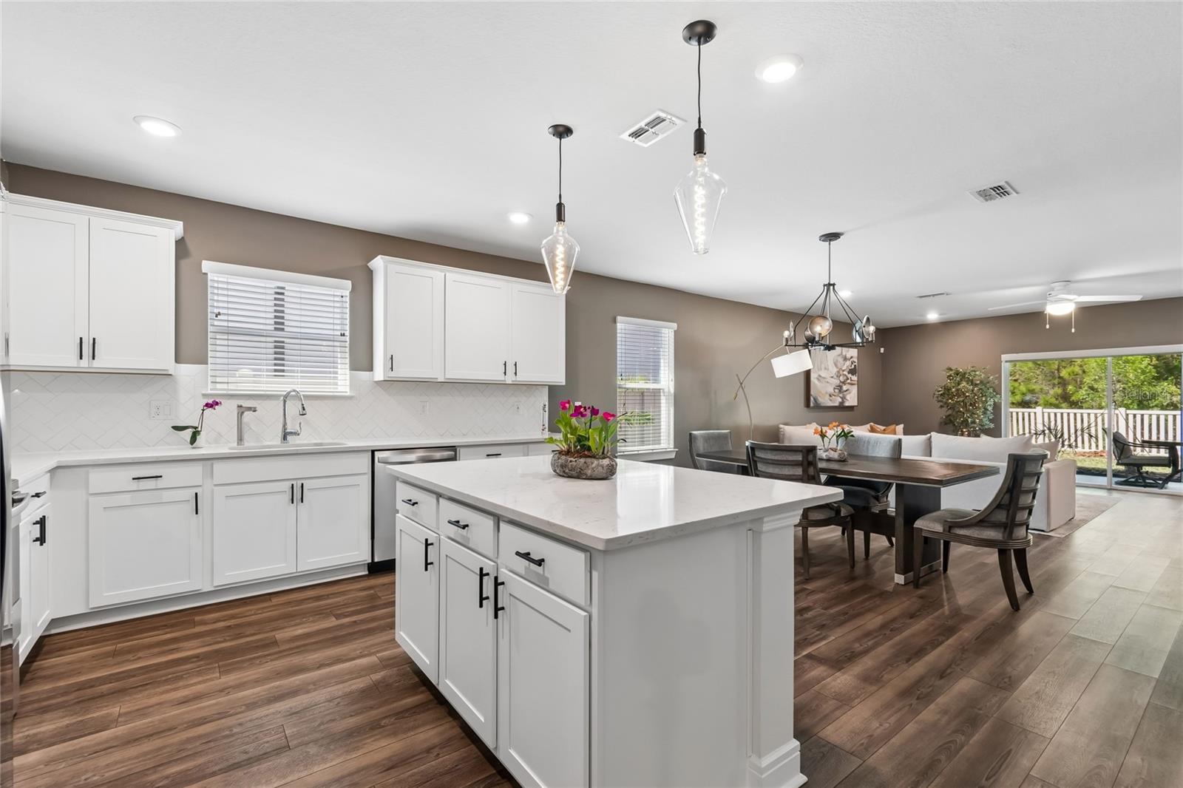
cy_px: 394
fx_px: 493
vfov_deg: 77.3
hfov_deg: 100.4
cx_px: 592
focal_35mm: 15
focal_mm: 10
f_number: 7.1
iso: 100
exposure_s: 1/2
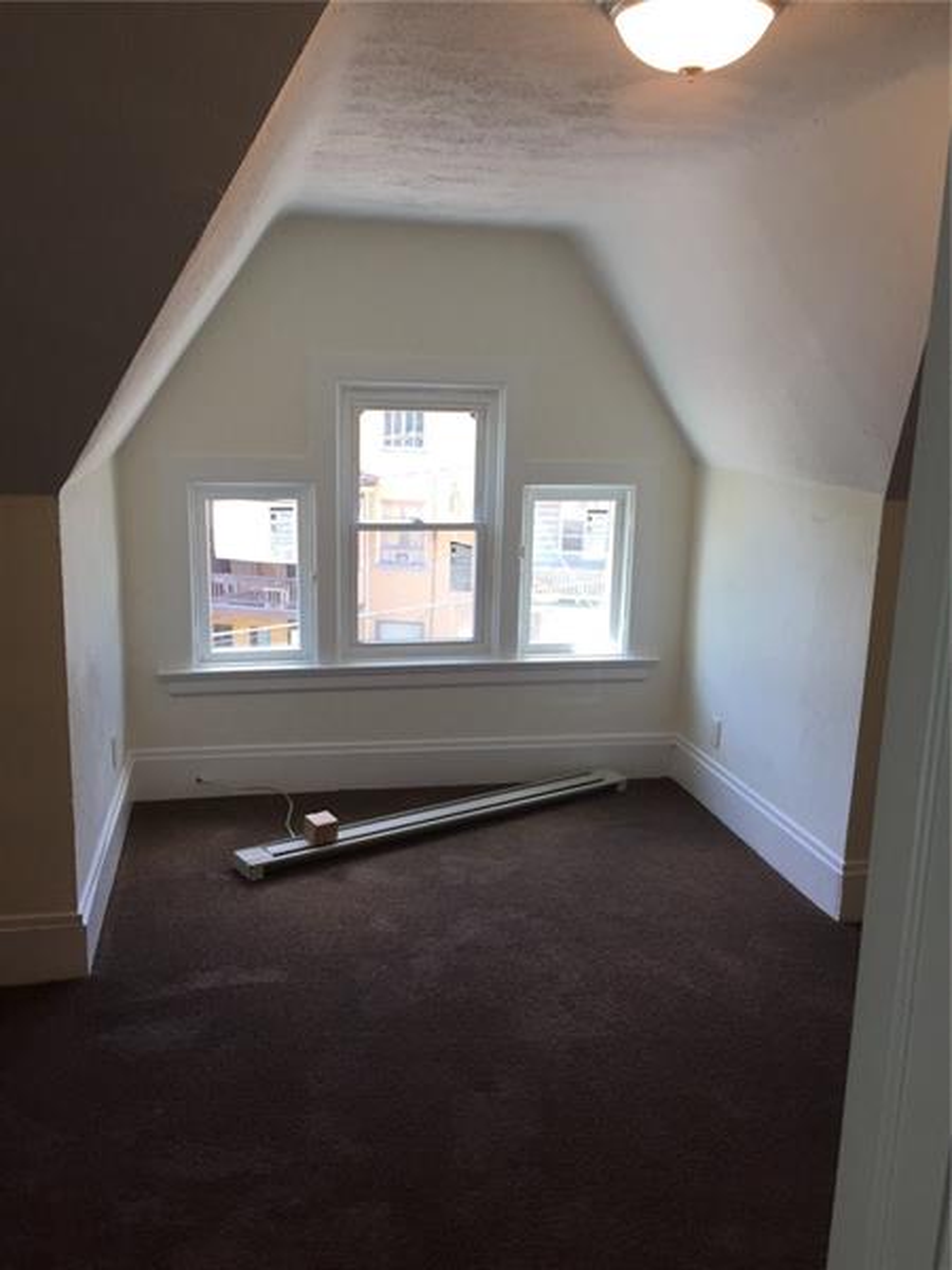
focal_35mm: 29
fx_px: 1063
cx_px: 476
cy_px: 635
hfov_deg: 48.2
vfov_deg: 61.7
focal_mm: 4.15
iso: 50
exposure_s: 1/120
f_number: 2.2
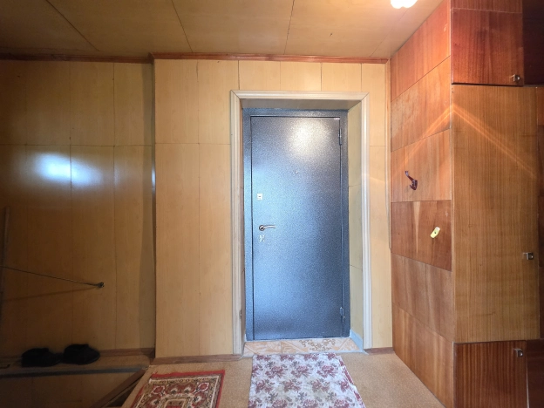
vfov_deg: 89.9
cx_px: 272
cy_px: 204
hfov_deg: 106.2
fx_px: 204
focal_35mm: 13
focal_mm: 2.2
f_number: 1.9
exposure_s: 1/50
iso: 640
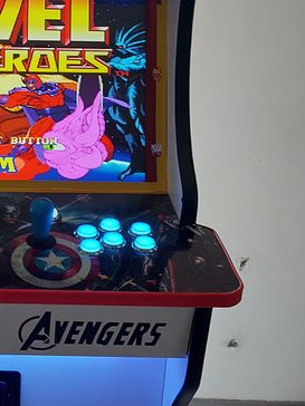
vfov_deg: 29.4
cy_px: 209
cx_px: -3
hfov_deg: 21.4
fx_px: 775
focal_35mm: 66
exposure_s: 1/50
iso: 100
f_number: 1.8
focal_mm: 5.23
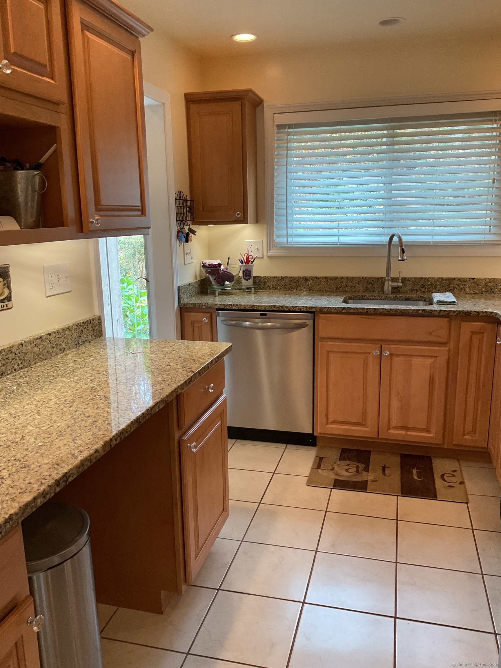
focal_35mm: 29
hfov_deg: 48.2
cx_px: 250
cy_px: 334
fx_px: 560
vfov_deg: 61.7
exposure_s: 1/60
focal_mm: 3
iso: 80
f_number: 1.8
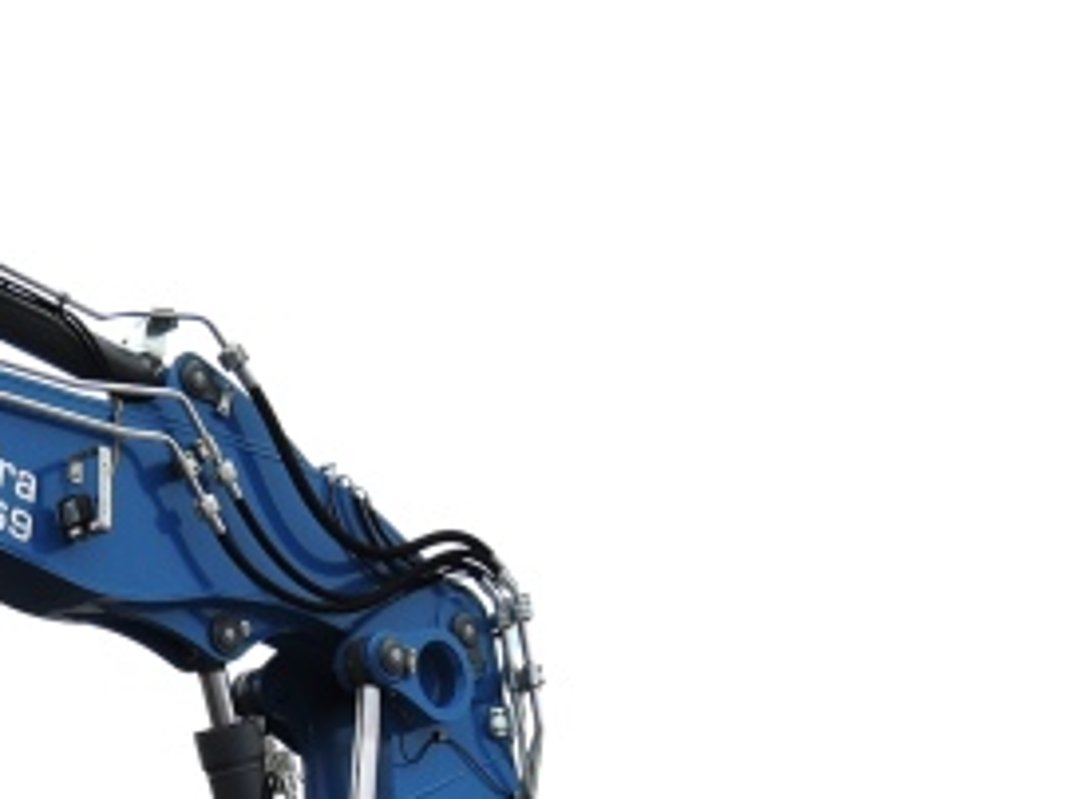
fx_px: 2836
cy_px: 1056
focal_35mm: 92
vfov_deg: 15.2
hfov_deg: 20.7
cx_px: 36
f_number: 2.8
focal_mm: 6.6
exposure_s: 1/80
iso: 80
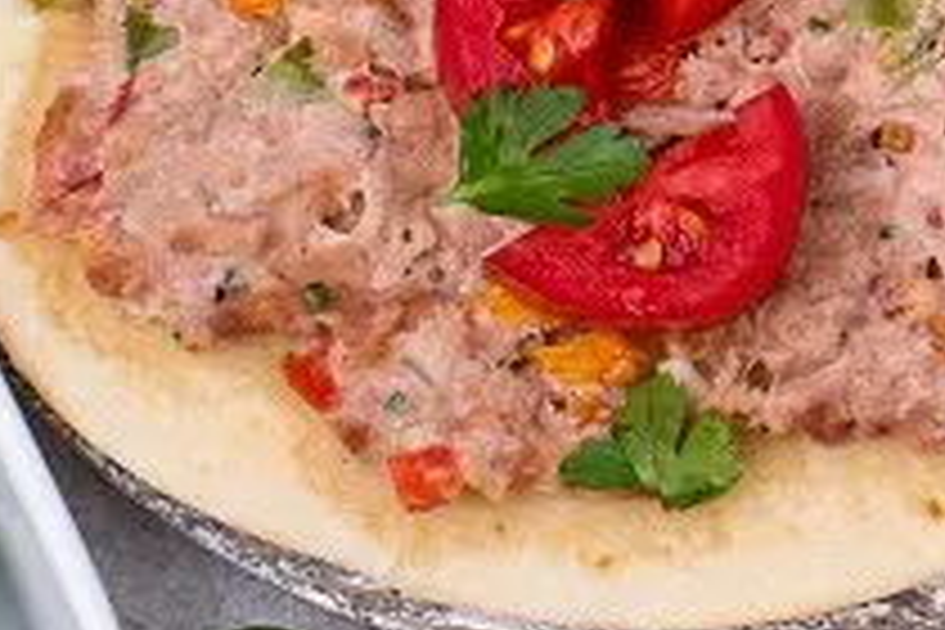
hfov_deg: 6.9
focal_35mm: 286
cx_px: 1962
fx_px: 7507
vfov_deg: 4.7
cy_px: -511
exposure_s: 1/100
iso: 100
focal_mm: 50
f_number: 9
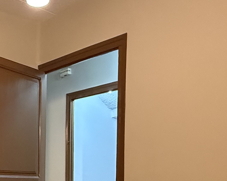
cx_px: 7
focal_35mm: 52
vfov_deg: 27.3
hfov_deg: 33.3
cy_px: 186
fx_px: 349
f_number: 2.2
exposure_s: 1/50
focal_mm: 2.22
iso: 1000
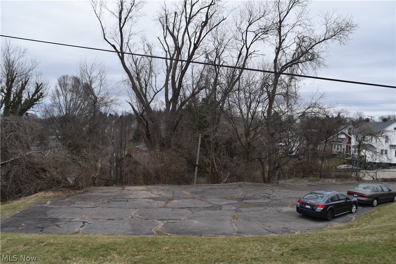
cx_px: 198
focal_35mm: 27
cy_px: 132
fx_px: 297
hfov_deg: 67.4
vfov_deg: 47.9
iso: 200
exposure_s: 1/250
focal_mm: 18
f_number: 8
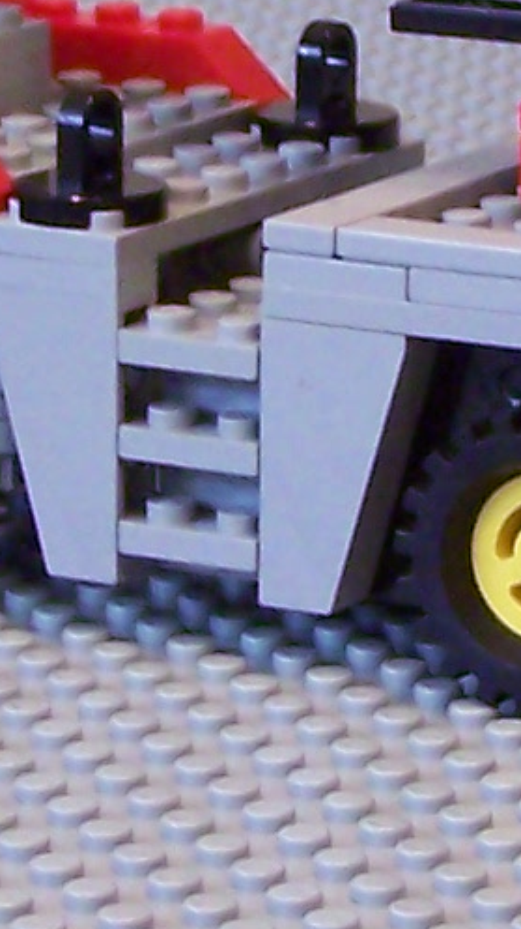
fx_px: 6297
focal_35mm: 256
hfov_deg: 4.7
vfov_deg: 8.4
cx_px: 525
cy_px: 155
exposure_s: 1/25
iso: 160
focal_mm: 6.3
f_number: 2.8
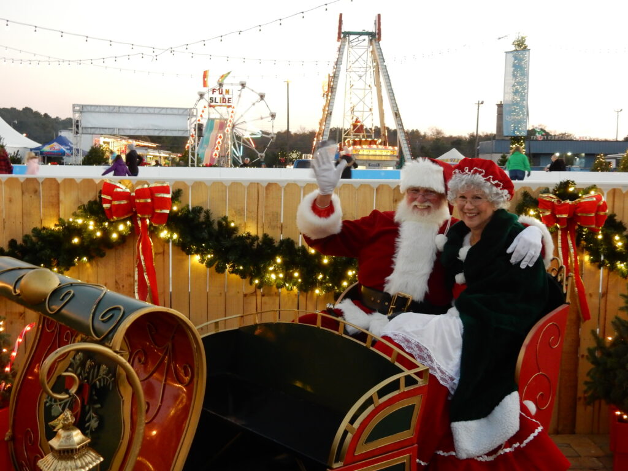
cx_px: 314
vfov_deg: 33.6
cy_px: 236
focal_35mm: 43
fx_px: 780
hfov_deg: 43.9
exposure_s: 1/15
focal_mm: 7.6
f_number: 4.2
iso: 400
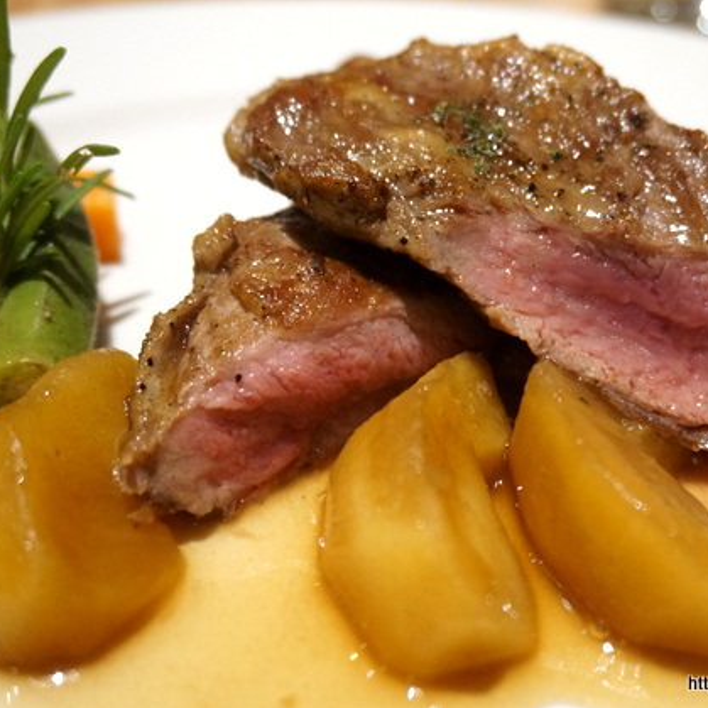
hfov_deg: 34.8
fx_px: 1126
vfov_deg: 34.9
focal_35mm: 49
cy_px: 357
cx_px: 421
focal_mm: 25
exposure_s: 1/60
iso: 2500
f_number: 4.5
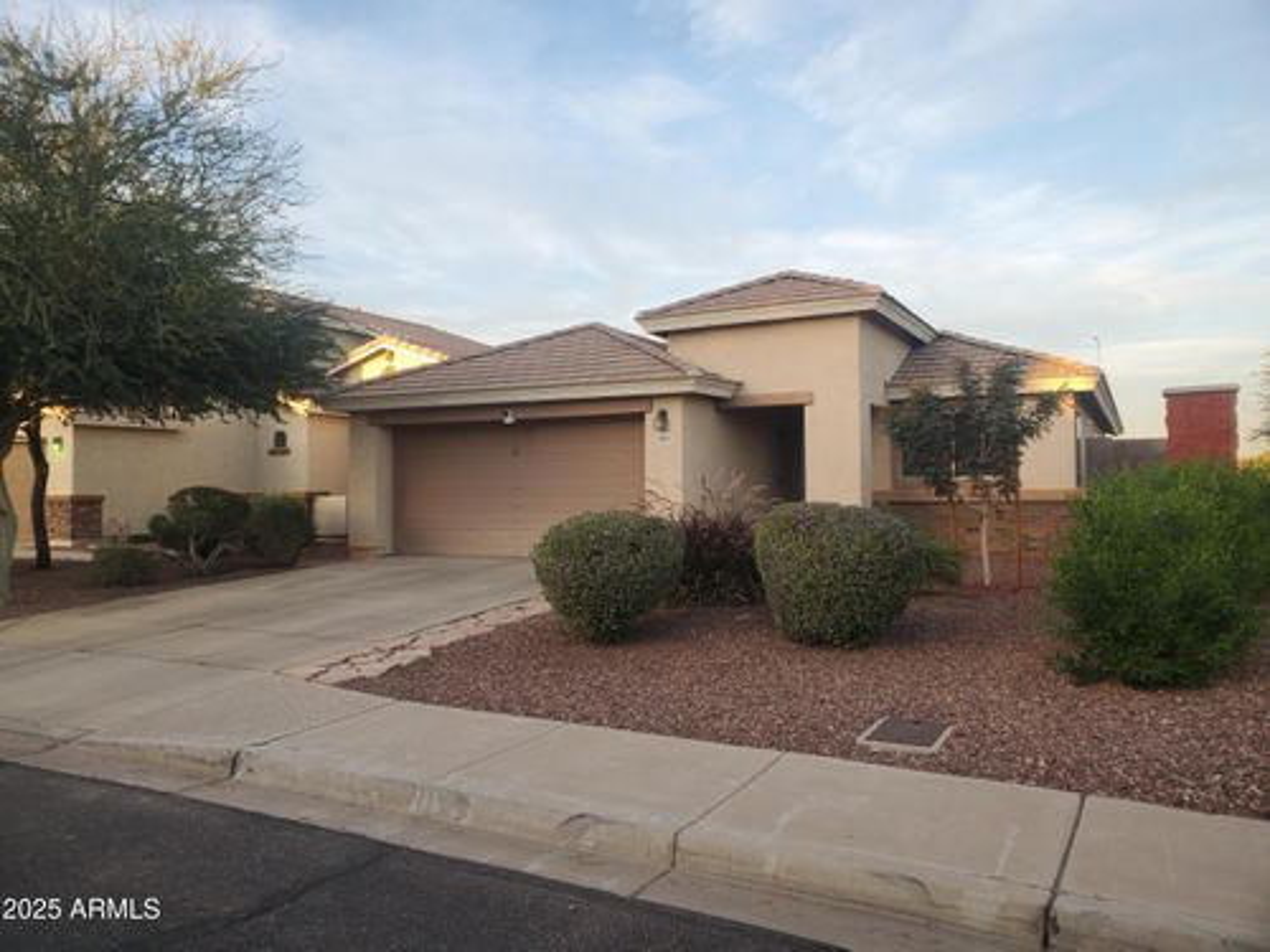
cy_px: 476
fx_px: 954
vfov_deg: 53.1
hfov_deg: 67.3
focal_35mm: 26
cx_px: 635
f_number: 2.4
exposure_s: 1/182
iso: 50
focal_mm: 4.3
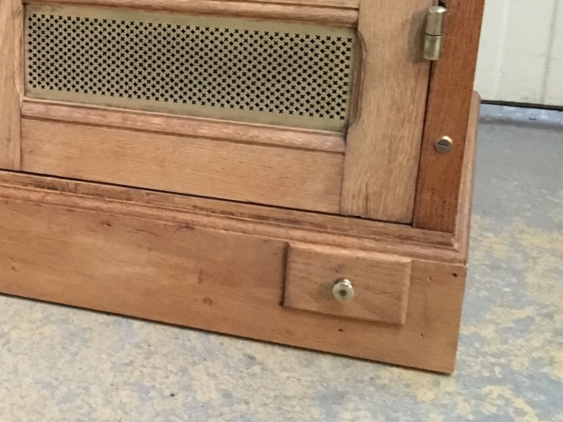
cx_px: -12
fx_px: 1155
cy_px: 121
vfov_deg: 20.6
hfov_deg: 25.9
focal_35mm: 71
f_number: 2.2
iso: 320
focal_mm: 4.15
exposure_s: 1/17
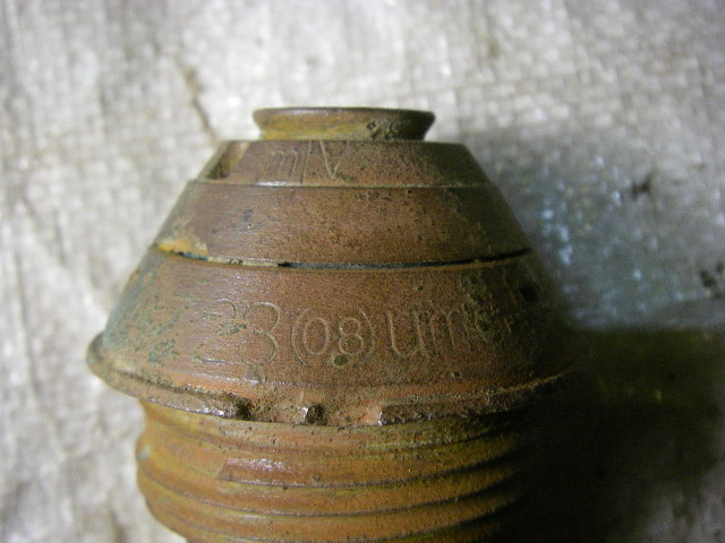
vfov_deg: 37.7
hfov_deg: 49.0
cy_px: 272
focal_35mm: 38
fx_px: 796
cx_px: 362
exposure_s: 1/50
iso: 320
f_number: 3.3
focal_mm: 6.3
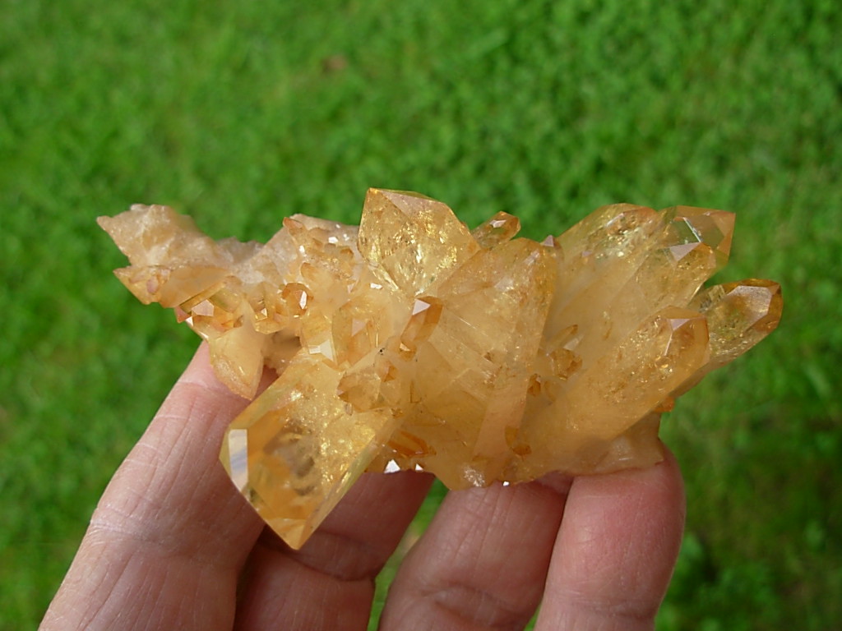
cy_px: 316
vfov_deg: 37.7
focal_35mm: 38
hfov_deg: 49.0
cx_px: 421
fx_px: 924
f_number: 2.9
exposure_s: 1/470
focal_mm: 6.3
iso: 50
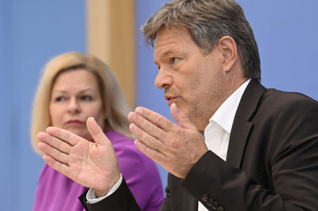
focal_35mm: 185
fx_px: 1633
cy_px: 106
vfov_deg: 7.4
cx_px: 159
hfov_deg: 11.1
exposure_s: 1/500
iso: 3200
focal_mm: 185
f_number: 5.6
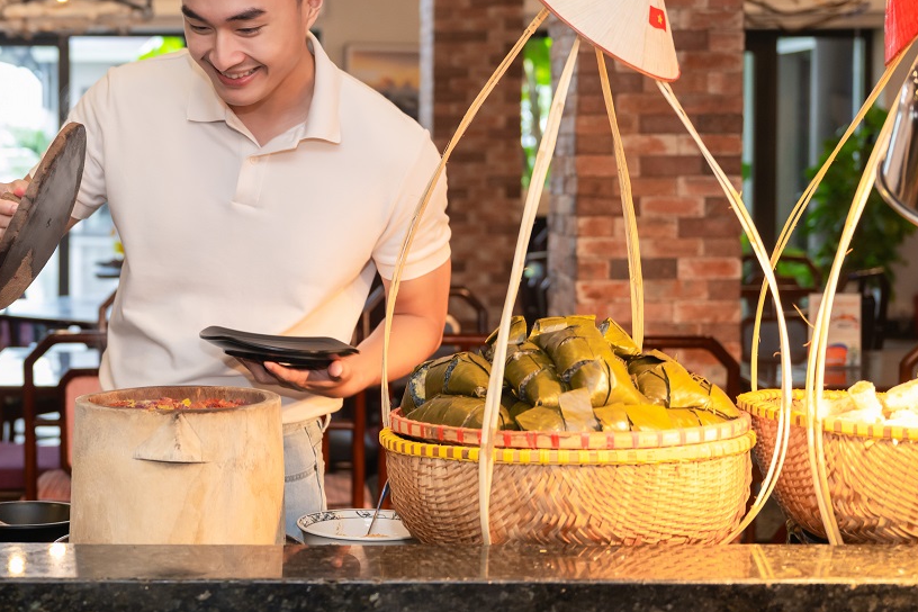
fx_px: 1734
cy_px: 199
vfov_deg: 19.9
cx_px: 216
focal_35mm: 68
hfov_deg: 29.1
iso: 800
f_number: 2.8
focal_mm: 37
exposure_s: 1/160
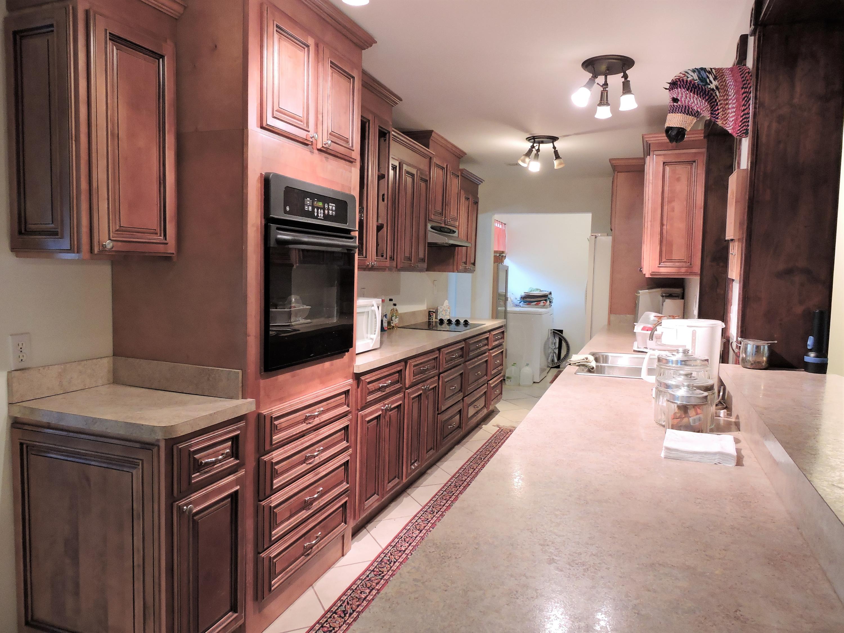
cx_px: 422
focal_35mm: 24
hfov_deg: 71.6
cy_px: 316
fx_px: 585
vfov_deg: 56.8
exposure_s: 1/13
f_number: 3.3
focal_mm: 4.3
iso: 400
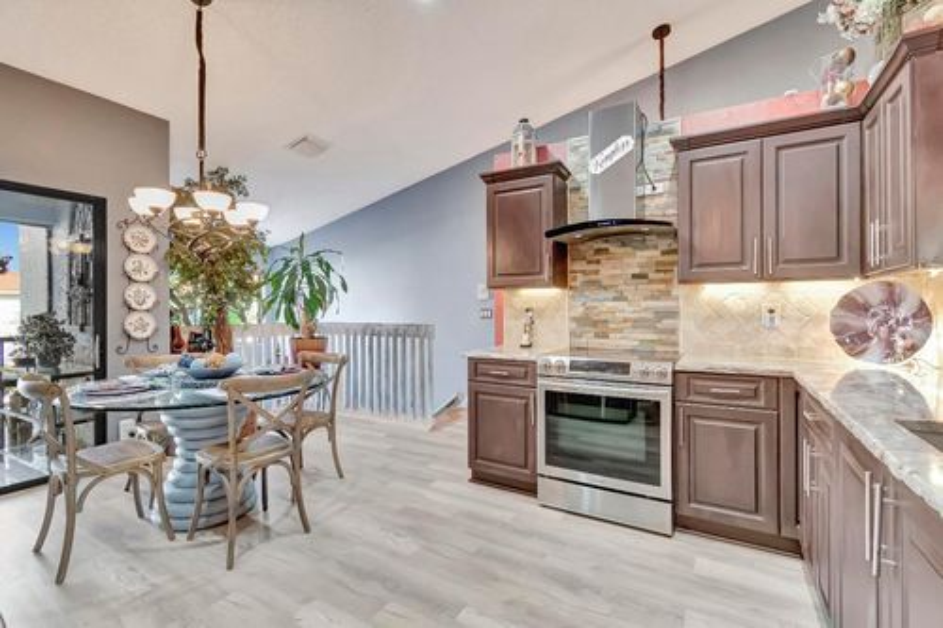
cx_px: 472
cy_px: 314
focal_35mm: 15
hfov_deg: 100.4
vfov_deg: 77.3
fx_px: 393
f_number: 8
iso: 5600
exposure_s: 1/15
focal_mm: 10
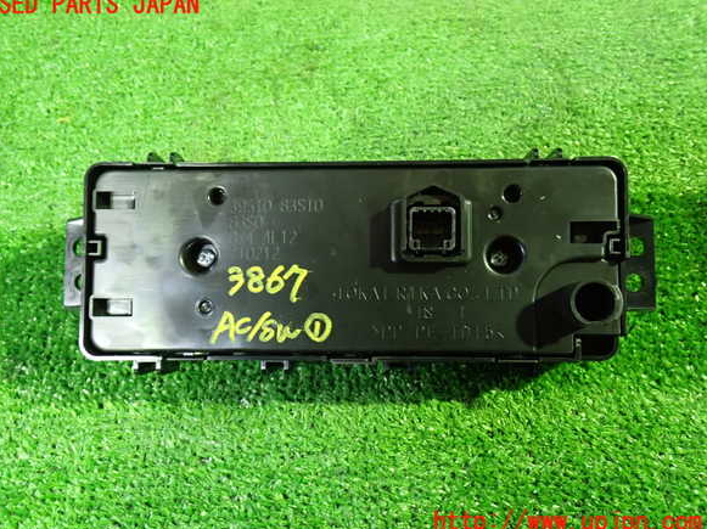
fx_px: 633
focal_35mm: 31
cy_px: 264
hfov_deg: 58.4
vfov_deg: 45.4
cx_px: 343
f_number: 2.3
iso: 800
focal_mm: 5.4
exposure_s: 1/25
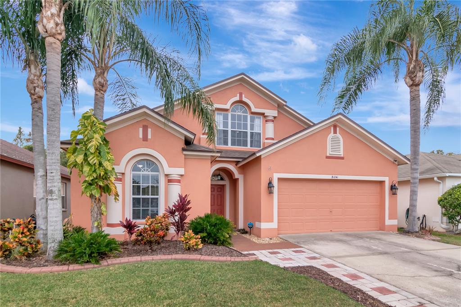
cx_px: 230
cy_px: 154
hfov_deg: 90.0
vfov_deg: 67.3
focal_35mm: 18
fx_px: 230
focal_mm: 12
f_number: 7.1
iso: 800
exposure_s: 1/1250
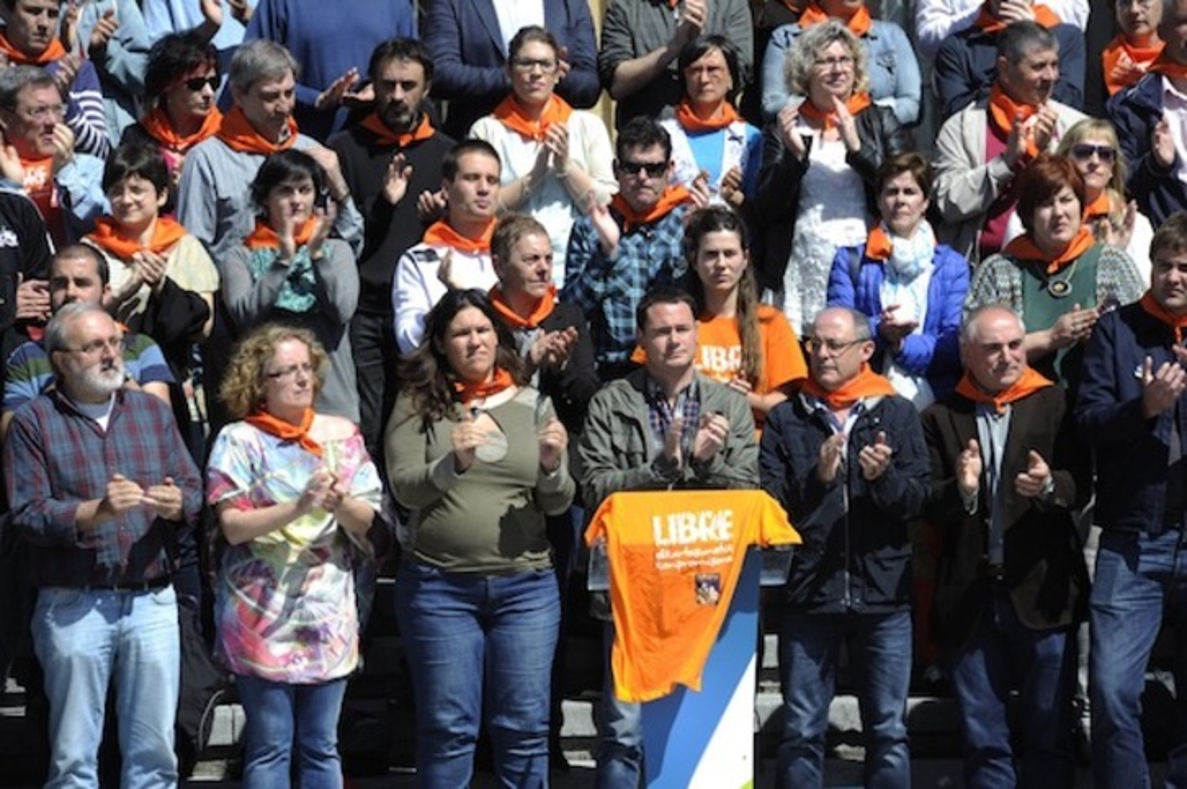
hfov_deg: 10.3
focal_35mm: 200
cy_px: 394
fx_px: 6590
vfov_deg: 6.9
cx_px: 594
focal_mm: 200
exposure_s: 1/200
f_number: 9
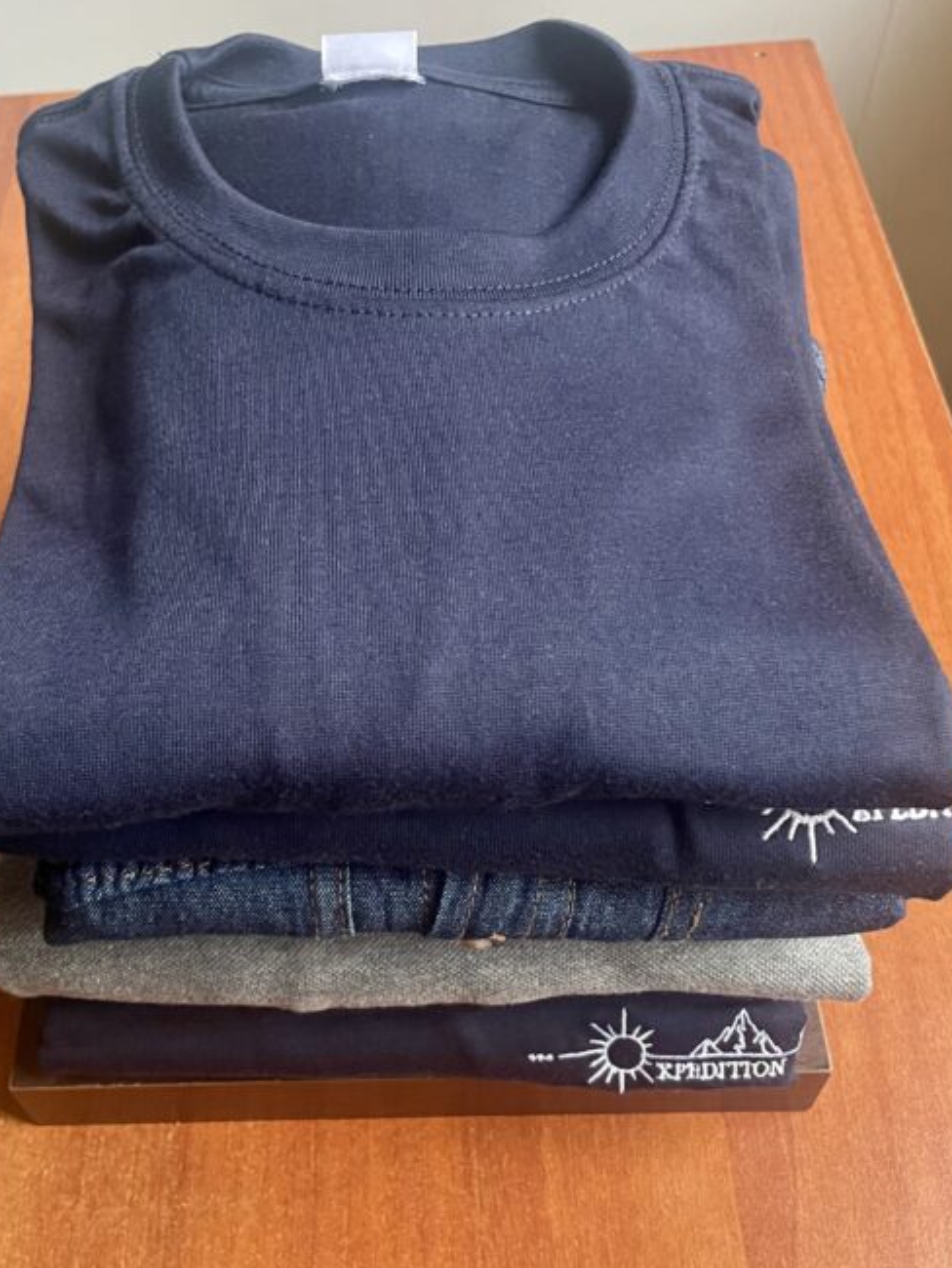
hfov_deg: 44.1
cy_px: 581
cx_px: 435
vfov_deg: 56.7
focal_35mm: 32
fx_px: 1173
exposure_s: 1/40
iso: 640
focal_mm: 4.2
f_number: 1.6
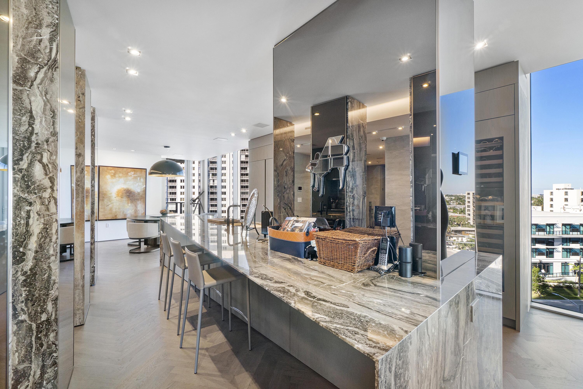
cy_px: 194
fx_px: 243
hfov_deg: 100.4
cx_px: 292
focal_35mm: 15
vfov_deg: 77.3
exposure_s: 1/13
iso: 160
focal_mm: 10
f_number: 11
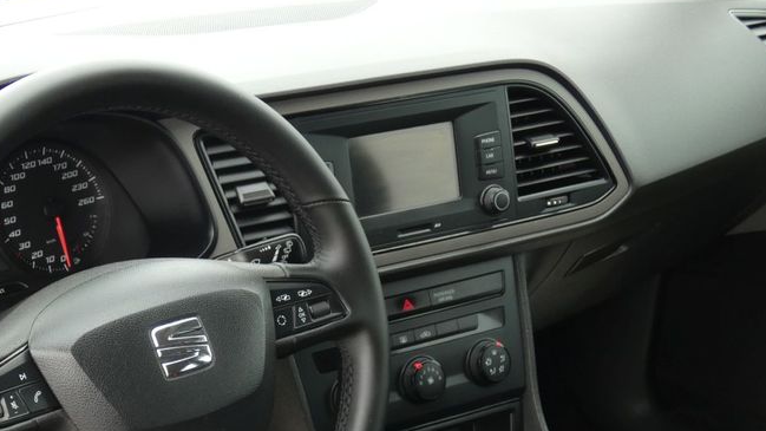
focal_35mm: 67
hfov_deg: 30.9
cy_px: 385
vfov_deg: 17.7
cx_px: 198
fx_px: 1361
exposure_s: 1/80
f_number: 3.6
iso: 160
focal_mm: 7.1
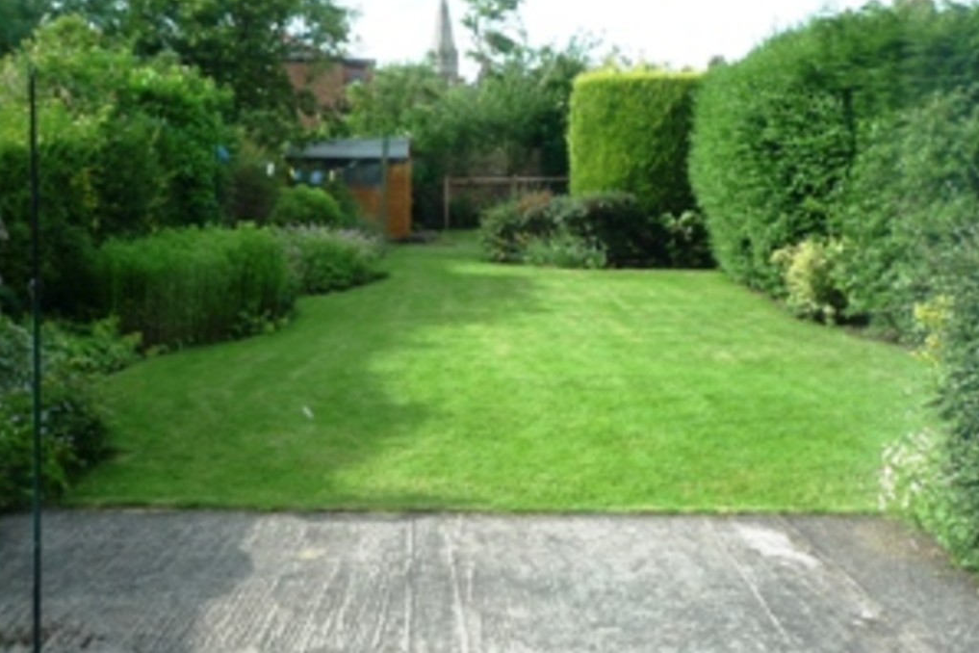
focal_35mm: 44
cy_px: 284
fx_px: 1196
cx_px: 491
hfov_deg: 44.5
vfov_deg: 30.5
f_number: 2.8
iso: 100
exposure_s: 1/320
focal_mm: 4.4
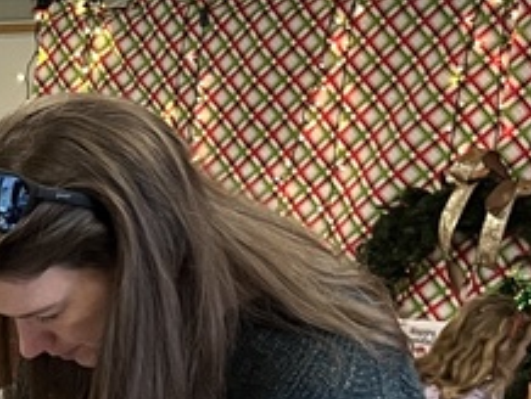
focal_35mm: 122
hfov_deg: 13.8
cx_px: -516
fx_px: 1874
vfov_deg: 11.4
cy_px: 689
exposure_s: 1/60
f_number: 1.6
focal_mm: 5.1
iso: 160
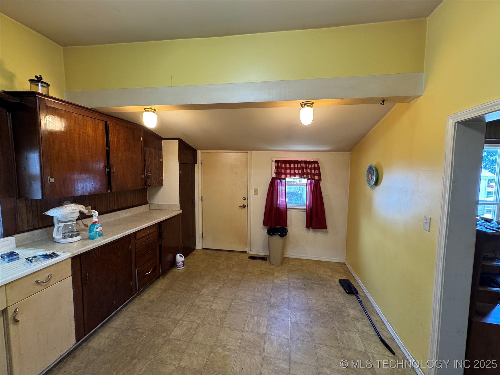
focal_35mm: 14
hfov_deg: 102.1
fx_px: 202
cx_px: 250
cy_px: 188
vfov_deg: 85.7
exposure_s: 1/60
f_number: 2.2
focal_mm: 2.22
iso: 250
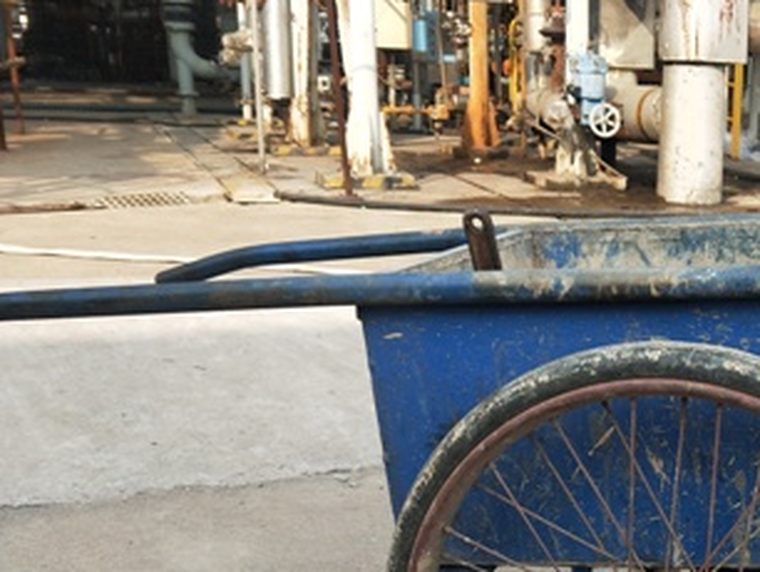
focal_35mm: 49
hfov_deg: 35.6
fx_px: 1077
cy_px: 460
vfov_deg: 29.0
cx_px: 740
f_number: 1.7
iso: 33
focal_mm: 4.27
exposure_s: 1/688
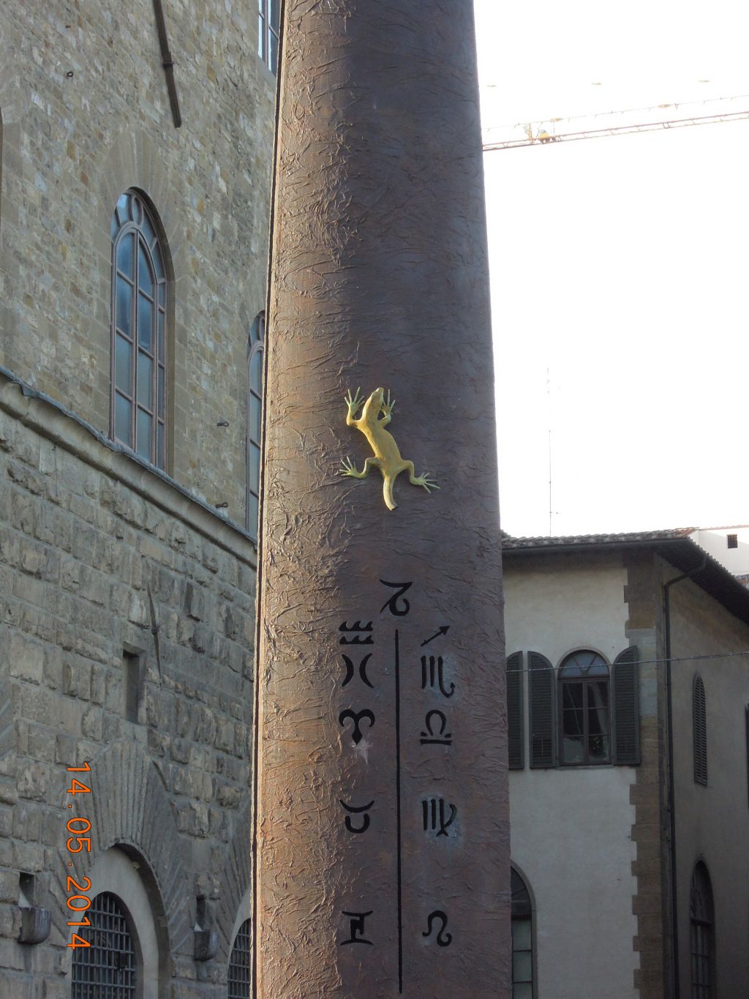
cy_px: 500
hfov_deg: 14.8
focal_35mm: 100
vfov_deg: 19.6
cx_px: 374
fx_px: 2885
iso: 280
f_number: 5.5
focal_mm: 17.9
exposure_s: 1/125
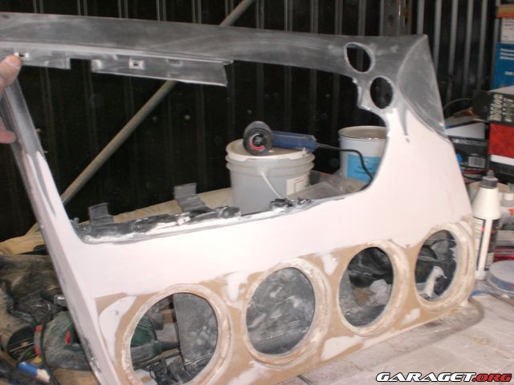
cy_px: 192
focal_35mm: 38
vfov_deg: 37.7
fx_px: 564
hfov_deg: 49.0
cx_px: 257
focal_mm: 6.3
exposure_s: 1/60
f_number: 3.1
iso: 200
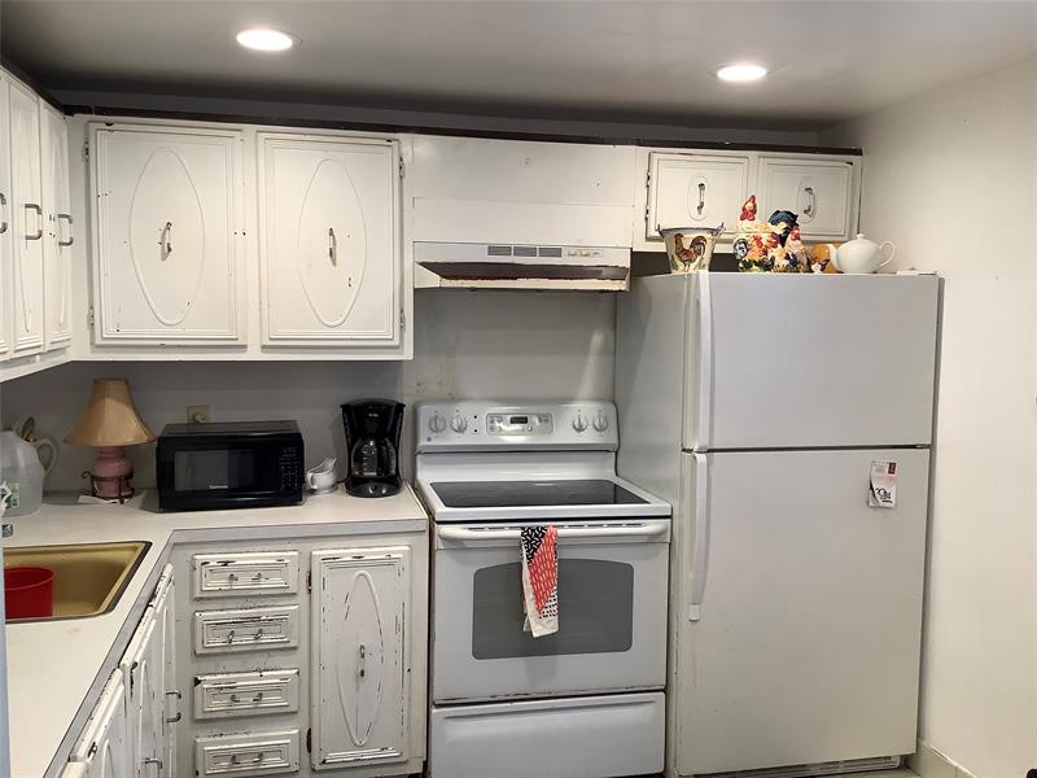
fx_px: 929
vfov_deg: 45.4
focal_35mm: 31
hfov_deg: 58.4
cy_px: 389
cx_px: 518
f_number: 2.4
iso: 80
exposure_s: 1/60
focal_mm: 3.3
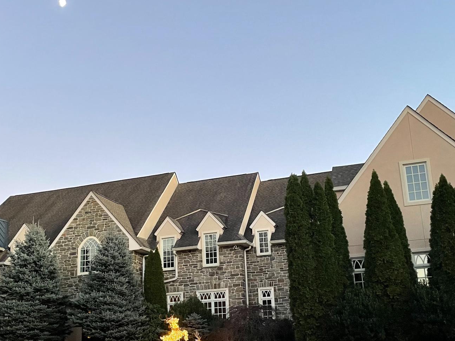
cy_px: 212
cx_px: 225
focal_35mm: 41
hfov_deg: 45.8
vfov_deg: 35.0
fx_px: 539
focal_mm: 4.2
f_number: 1.6
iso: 320
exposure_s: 1/60
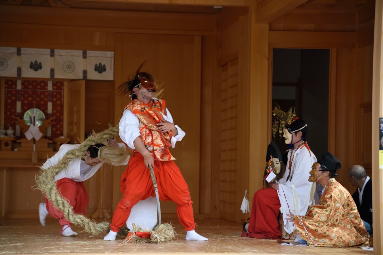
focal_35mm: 120
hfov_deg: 17.1
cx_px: 192
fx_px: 1277
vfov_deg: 11.4
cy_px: 128
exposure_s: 1/4000
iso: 2800
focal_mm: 120
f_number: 4
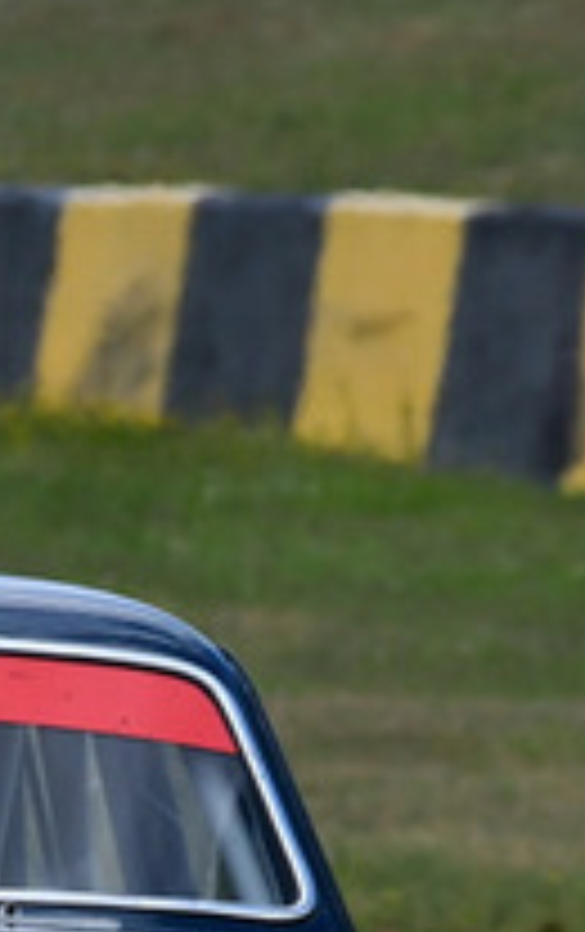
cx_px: -279
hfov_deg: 0.4
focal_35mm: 2951
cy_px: 864
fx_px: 75017
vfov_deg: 0.7
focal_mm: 500
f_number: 13
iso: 640
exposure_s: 1/640
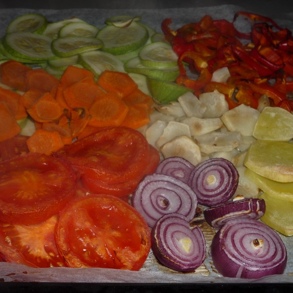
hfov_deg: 35.3
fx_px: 460
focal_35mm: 48
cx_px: 163
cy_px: 149
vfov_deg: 35.4
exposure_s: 1/30
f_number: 4.3
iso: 100
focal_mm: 7
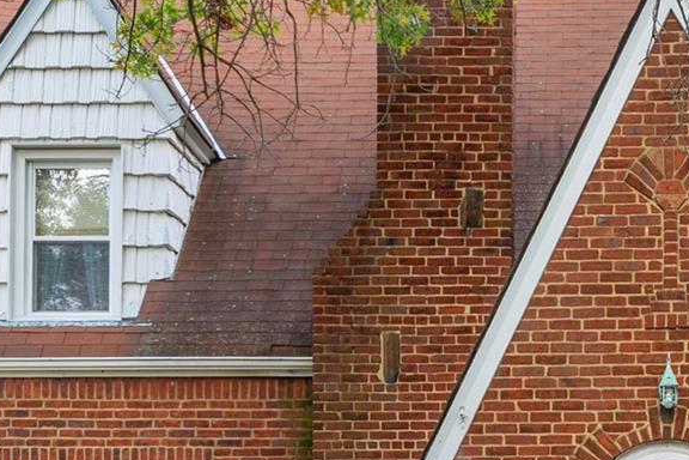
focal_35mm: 65
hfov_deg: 29.6
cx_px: 638
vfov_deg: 20.3
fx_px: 1238
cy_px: 467
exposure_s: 1/20
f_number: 11
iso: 100
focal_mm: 18.2
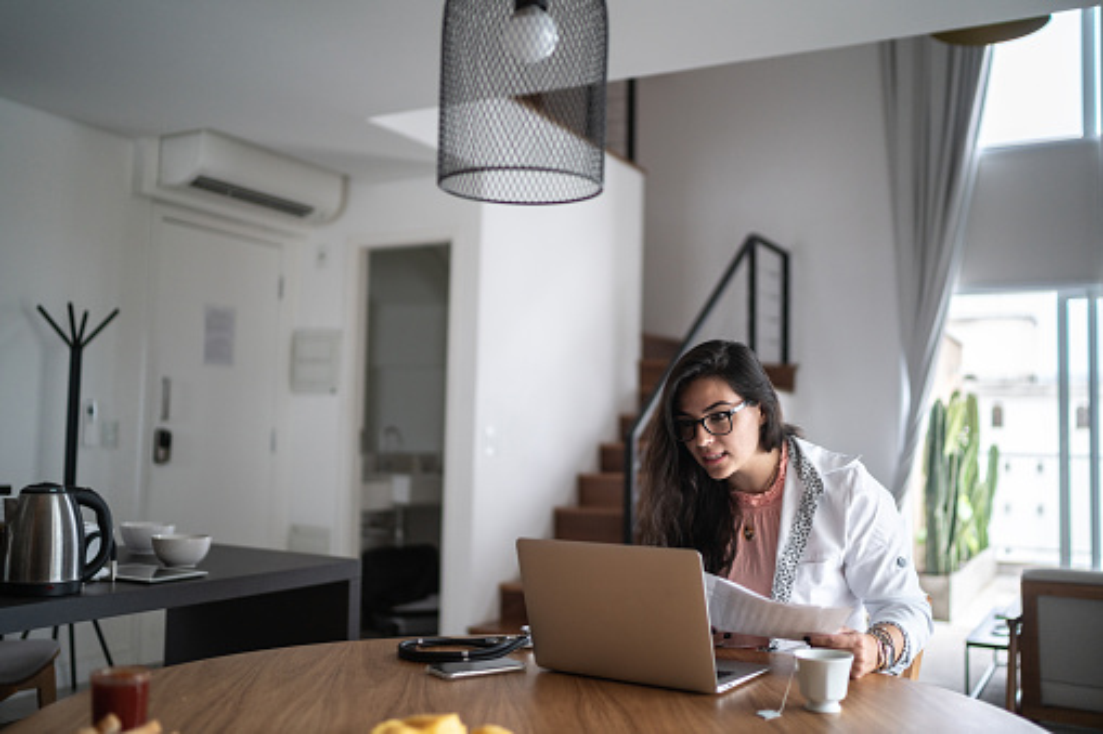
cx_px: 552
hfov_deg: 54.4
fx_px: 1072
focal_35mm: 35
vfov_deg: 37.8
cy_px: 367
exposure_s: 1/400
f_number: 1.4
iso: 400
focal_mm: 35
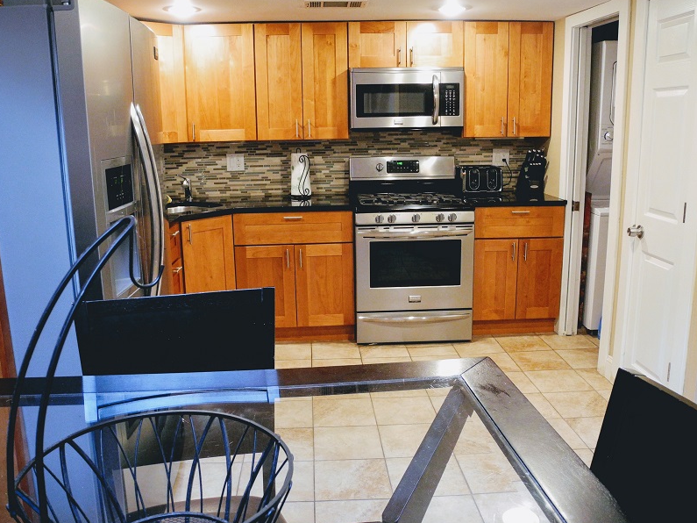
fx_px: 624
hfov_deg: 58.4
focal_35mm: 31
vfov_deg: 45.4
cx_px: 340
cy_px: 245
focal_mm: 6
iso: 400
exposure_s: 1/21.7
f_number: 2.8
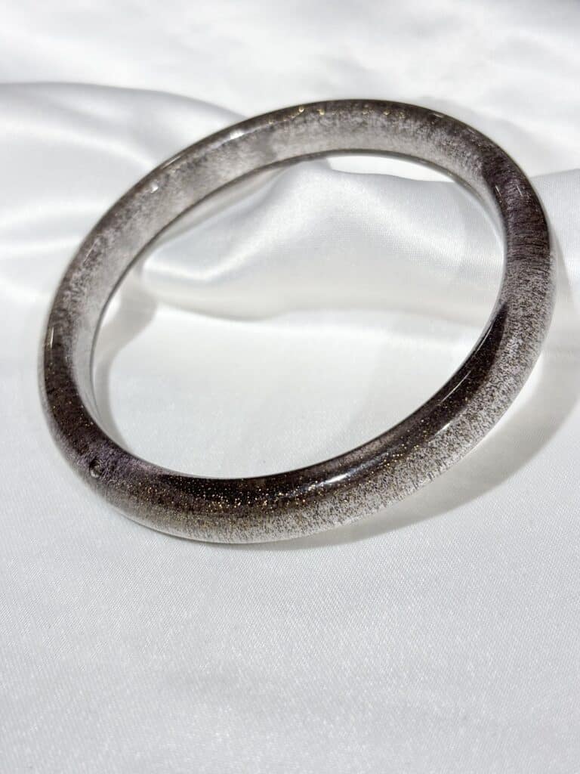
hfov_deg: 28.0
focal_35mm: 52
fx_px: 1162
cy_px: 387
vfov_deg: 36.8
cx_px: 290
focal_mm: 5.96
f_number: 1.6
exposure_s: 1/308
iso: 32
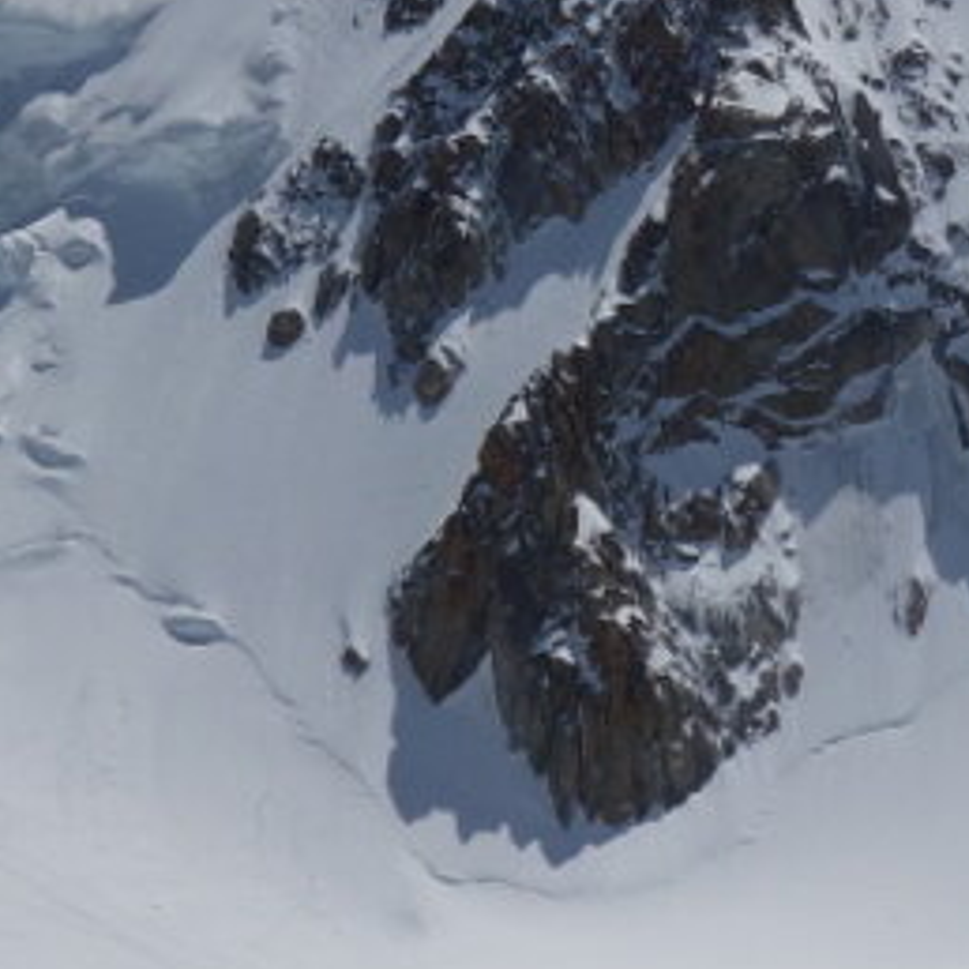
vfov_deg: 10.5
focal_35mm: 166
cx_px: 1108
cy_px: 94
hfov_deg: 10.4
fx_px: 5257
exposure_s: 1/1250
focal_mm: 15.64
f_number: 8
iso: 125
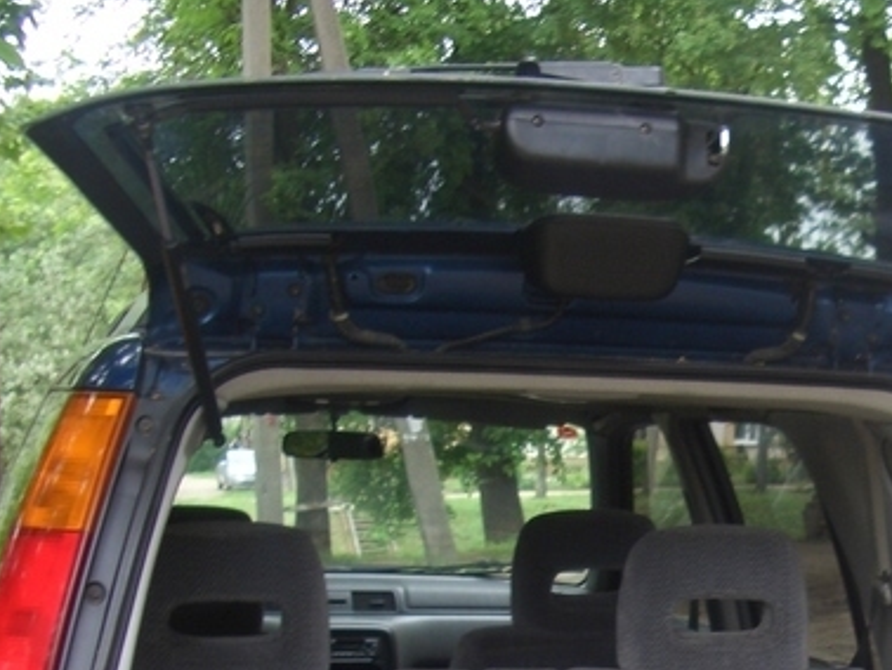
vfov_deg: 19.2
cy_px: 703
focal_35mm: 74
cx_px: 873
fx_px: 1908
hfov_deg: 25.2
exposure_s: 1/60
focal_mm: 5.8
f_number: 2.6
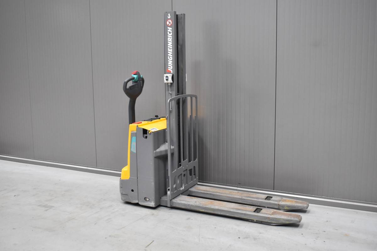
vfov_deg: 36.9
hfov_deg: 53.1
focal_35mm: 36
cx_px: 188
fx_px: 377
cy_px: 126
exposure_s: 1/60
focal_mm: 24
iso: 1600
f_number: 4.5
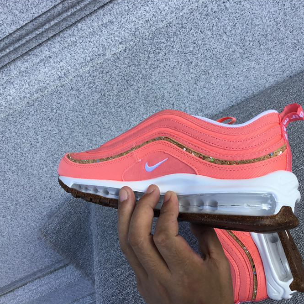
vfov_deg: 44.9
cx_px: 155
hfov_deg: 44.9
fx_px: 368
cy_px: 150
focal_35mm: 37
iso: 25
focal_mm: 3.3
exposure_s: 1/262
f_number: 2.4
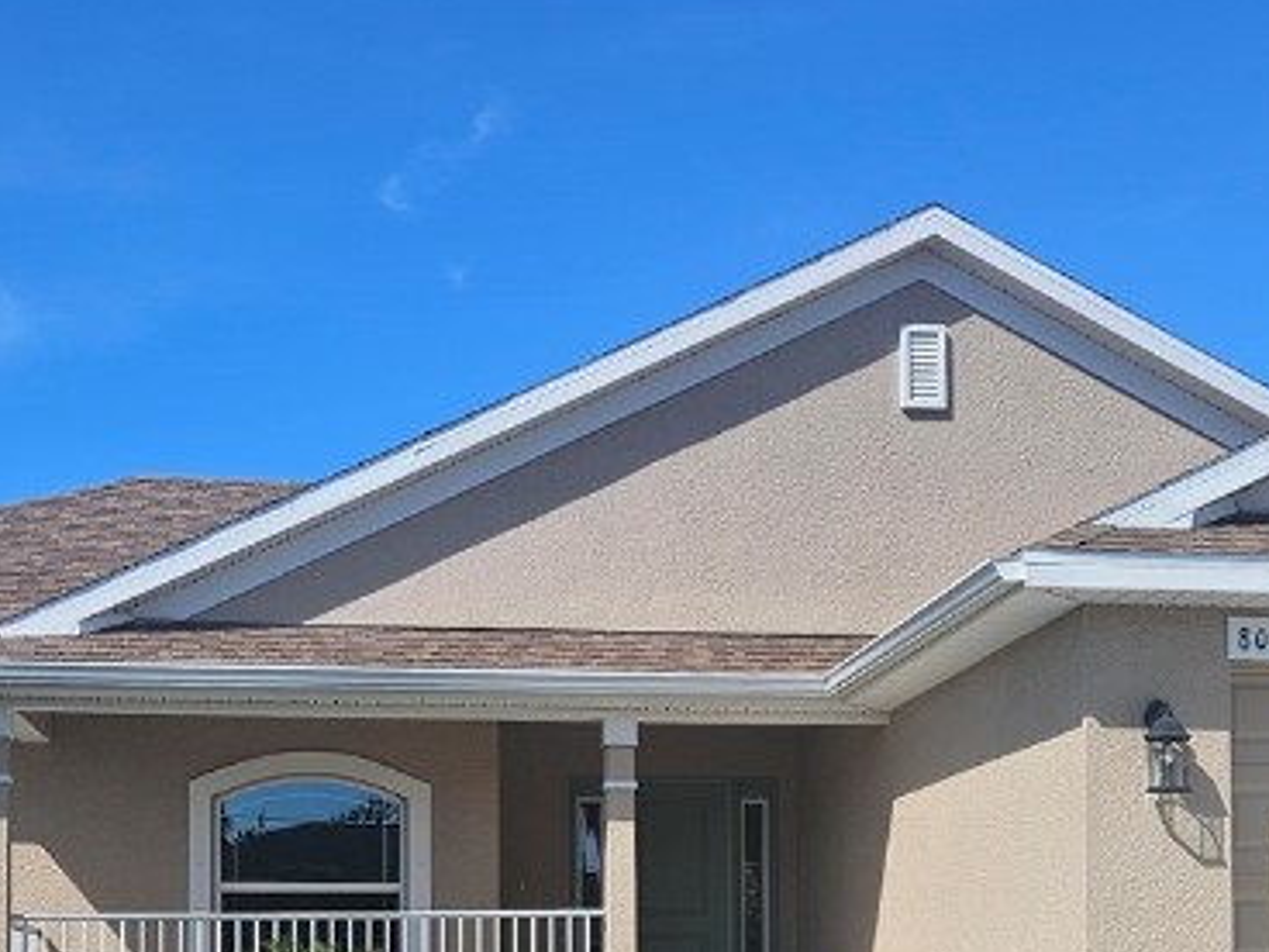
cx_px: 821
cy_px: 918
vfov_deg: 22.2
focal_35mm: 64
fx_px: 2346
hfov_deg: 30.1
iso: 25
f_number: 1.8
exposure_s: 1/2430
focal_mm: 5.4
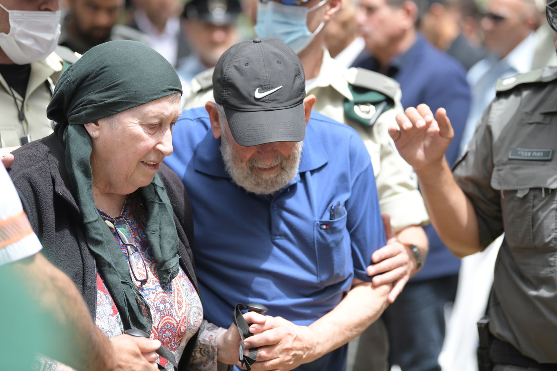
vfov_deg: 10.2
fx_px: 2088
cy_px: 186
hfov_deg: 15.2
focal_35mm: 135
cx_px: 278
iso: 500
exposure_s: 1/2000
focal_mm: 135
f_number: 2.8
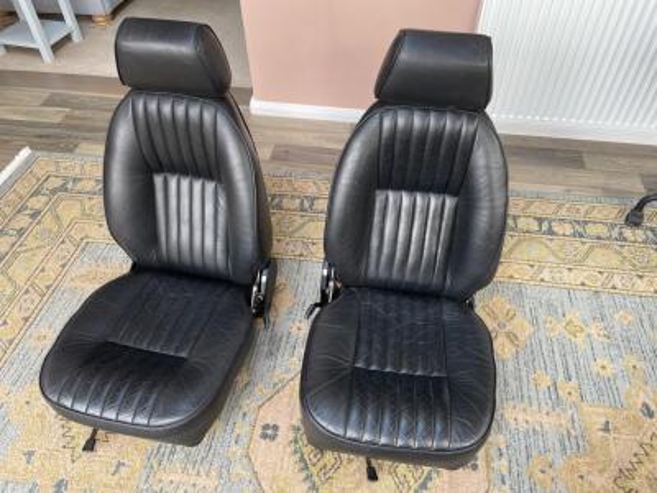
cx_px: 328
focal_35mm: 26
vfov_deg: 53.1
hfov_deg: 67.3
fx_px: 493
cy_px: 246
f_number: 1.6
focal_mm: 4.2
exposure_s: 1/121
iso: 64
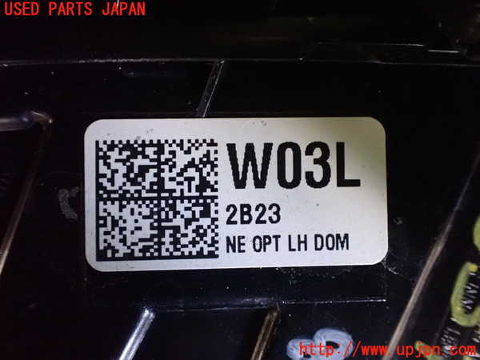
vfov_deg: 46.8
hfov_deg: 60.0
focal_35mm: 30
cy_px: 180
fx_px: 416
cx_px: 240
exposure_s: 1/25
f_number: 2.3
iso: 1600
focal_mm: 5.4
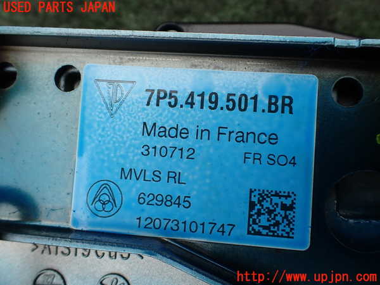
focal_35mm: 30
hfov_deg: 60.0
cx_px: 190
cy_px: 142
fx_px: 329
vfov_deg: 46.8
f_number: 3.2
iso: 100
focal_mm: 5.4
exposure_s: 1/200
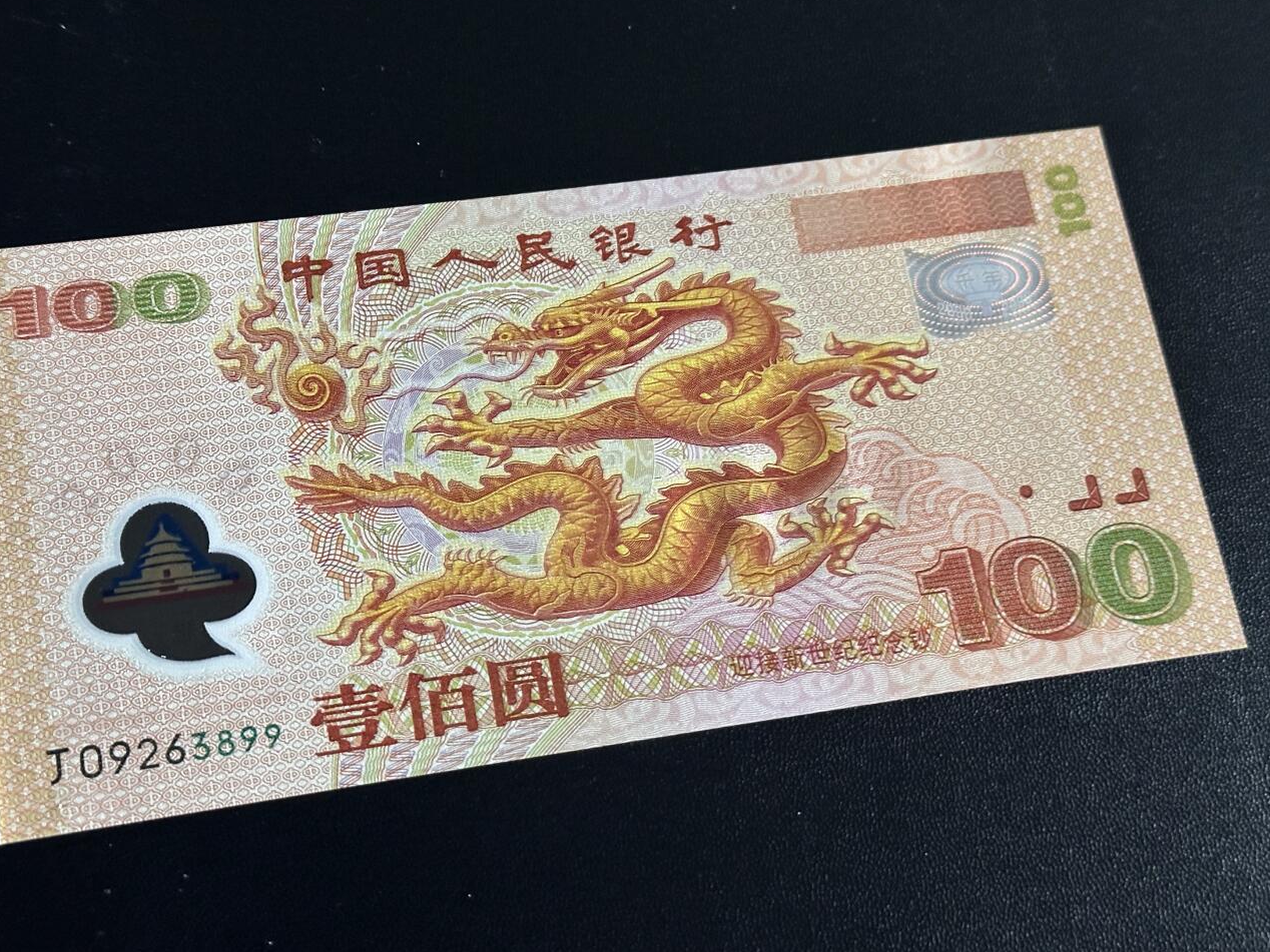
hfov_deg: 36.2
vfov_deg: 27.5
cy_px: 462
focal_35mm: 53
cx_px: 602
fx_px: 1944
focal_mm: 6.86
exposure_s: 1/38
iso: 500
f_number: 1.78
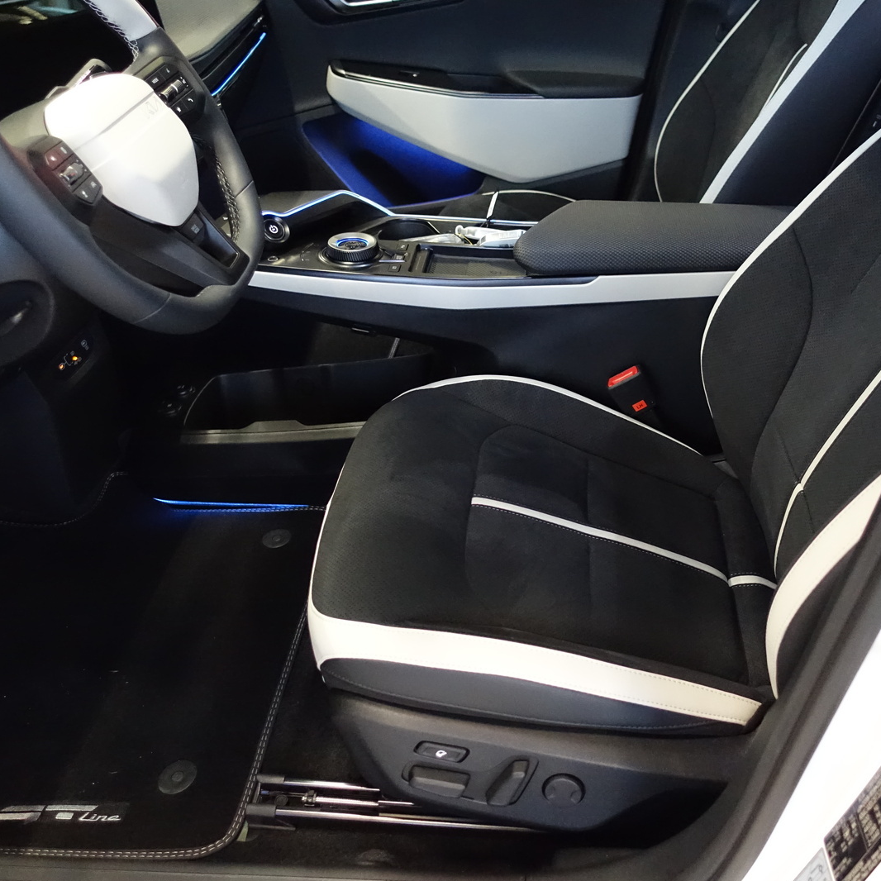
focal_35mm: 31
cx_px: 496
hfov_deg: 52.4
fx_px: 893
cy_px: 440
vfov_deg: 52.5
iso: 3200
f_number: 1.8
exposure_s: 1/125
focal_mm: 8.8
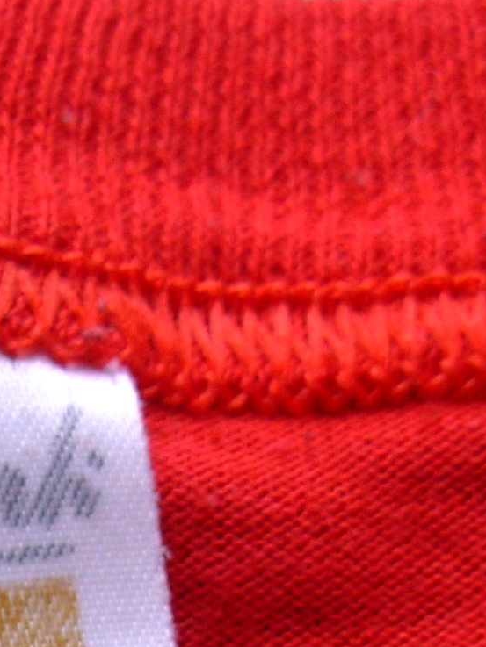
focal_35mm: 132
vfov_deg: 14.6
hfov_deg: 11.1
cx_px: -31
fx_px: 2470
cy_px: 727
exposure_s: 1/90.5
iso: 50
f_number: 2.9
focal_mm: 6.3
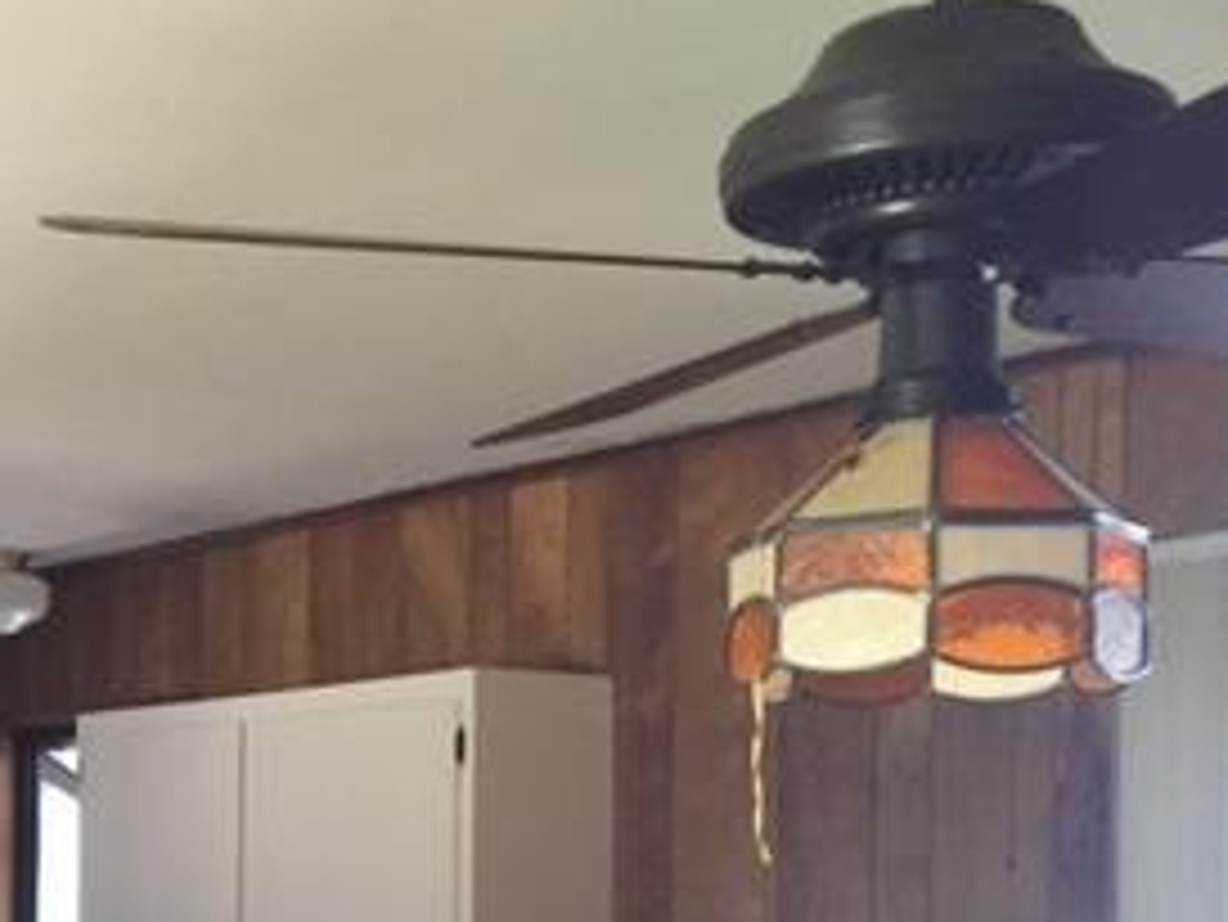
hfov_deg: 26.6
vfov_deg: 21.0
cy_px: 891
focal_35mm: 68
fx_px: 2413
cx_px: -76
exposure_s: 1/20
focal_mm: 4.15
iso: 250
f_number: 2.2
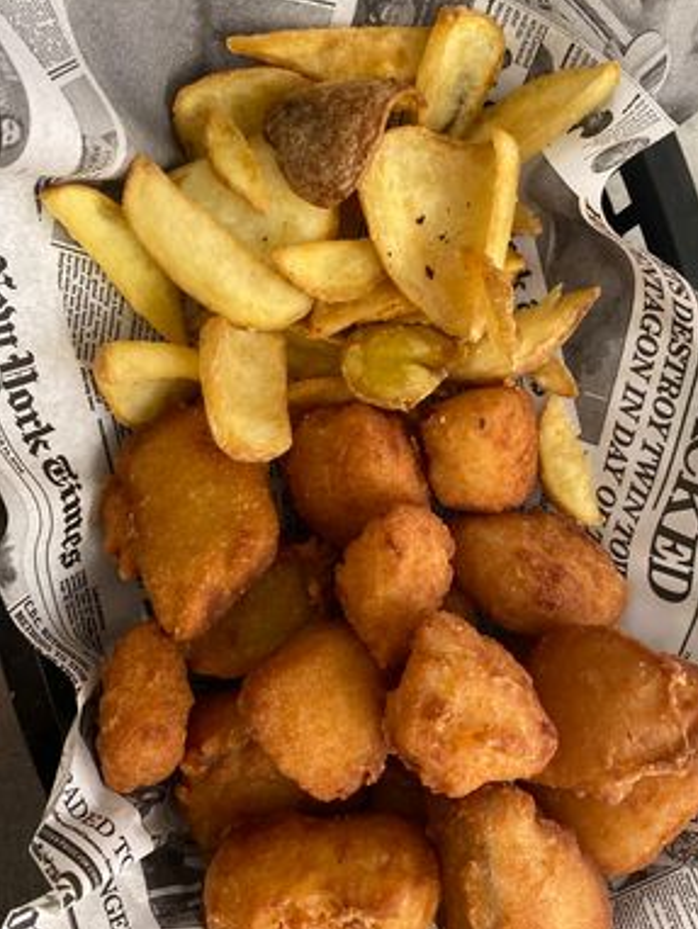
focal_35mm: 29
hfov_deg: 48.2
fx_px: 779
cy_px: 447
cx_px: 387
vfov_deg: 61.6
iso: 200
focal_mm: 4.25
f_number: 1.8
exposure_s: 1/50
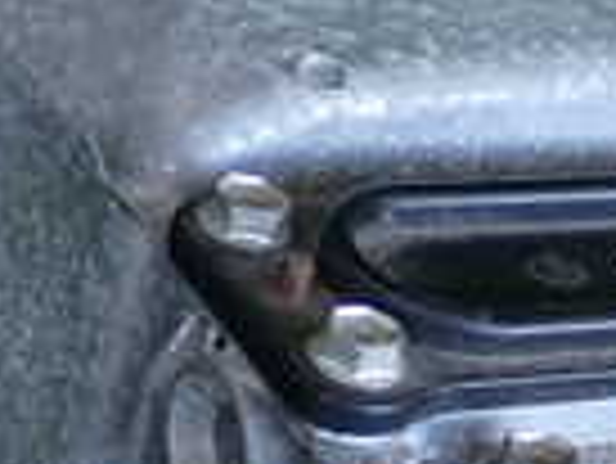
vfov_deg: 8.2
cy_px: 572
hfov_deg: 10.9
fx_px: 3188
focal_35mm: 179
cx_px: 661
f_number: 2.8
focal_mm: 7.31
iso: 250
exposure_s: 1/125
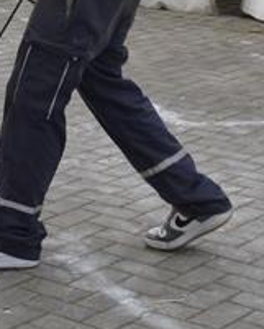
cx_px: -49
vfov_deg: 13.6
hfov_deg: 10.9
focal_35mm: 140
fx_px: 1365
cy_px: -7
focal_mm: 25
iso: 100
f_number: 5.6
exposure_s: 1/250
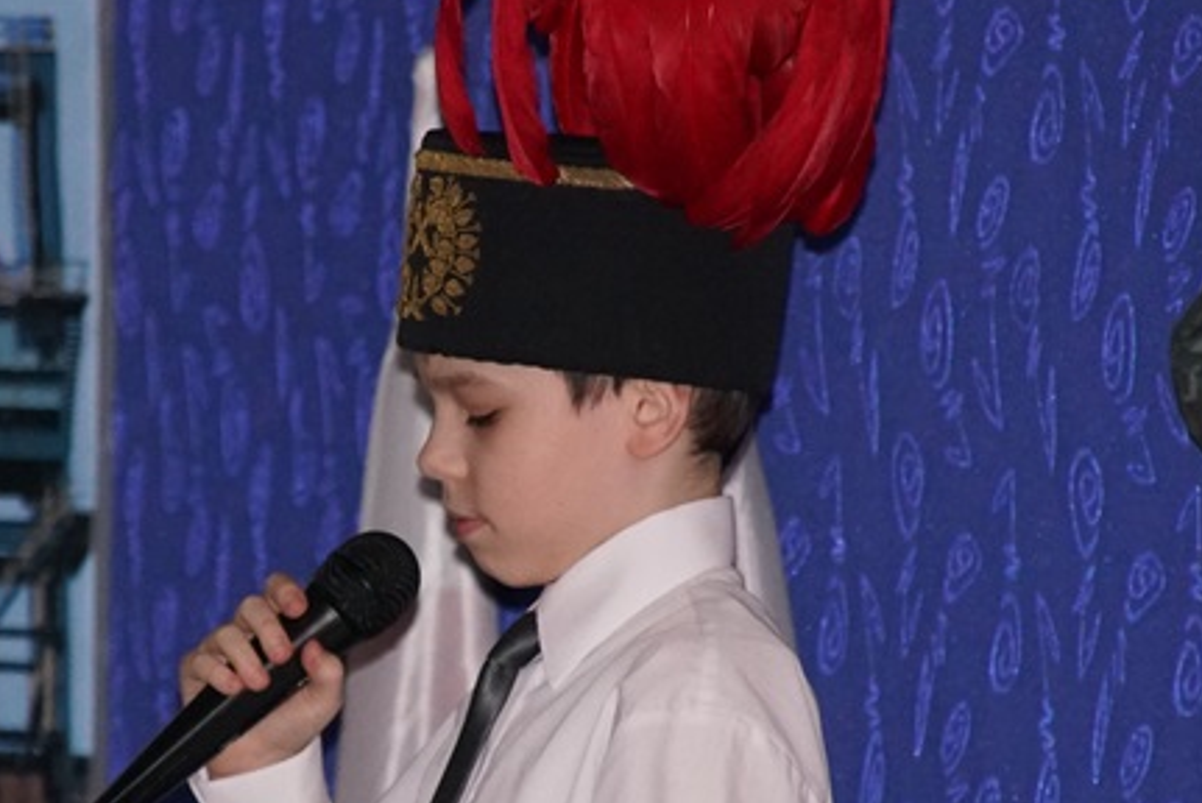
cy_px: 581
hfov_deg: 3.0
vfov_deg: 2.0
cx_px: 379
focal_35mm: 696
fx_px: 23253
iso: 2500
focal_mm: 200
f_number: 6.3
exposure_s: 1/60
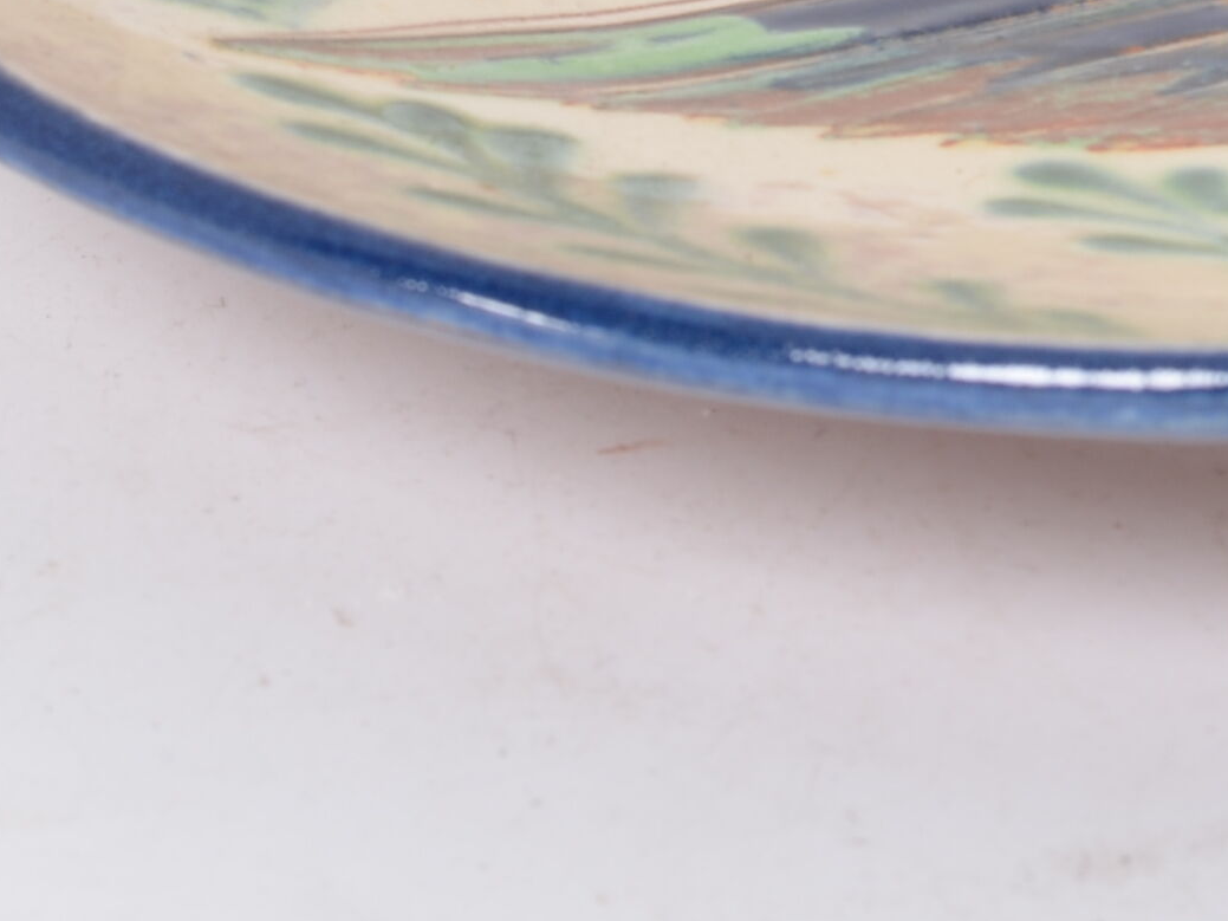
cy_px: -145
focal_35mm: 256
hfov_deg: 7.7
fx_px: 9081
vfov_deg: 5.8
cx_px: 1571
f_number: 11
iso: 100
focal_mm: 50
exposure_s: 1/125
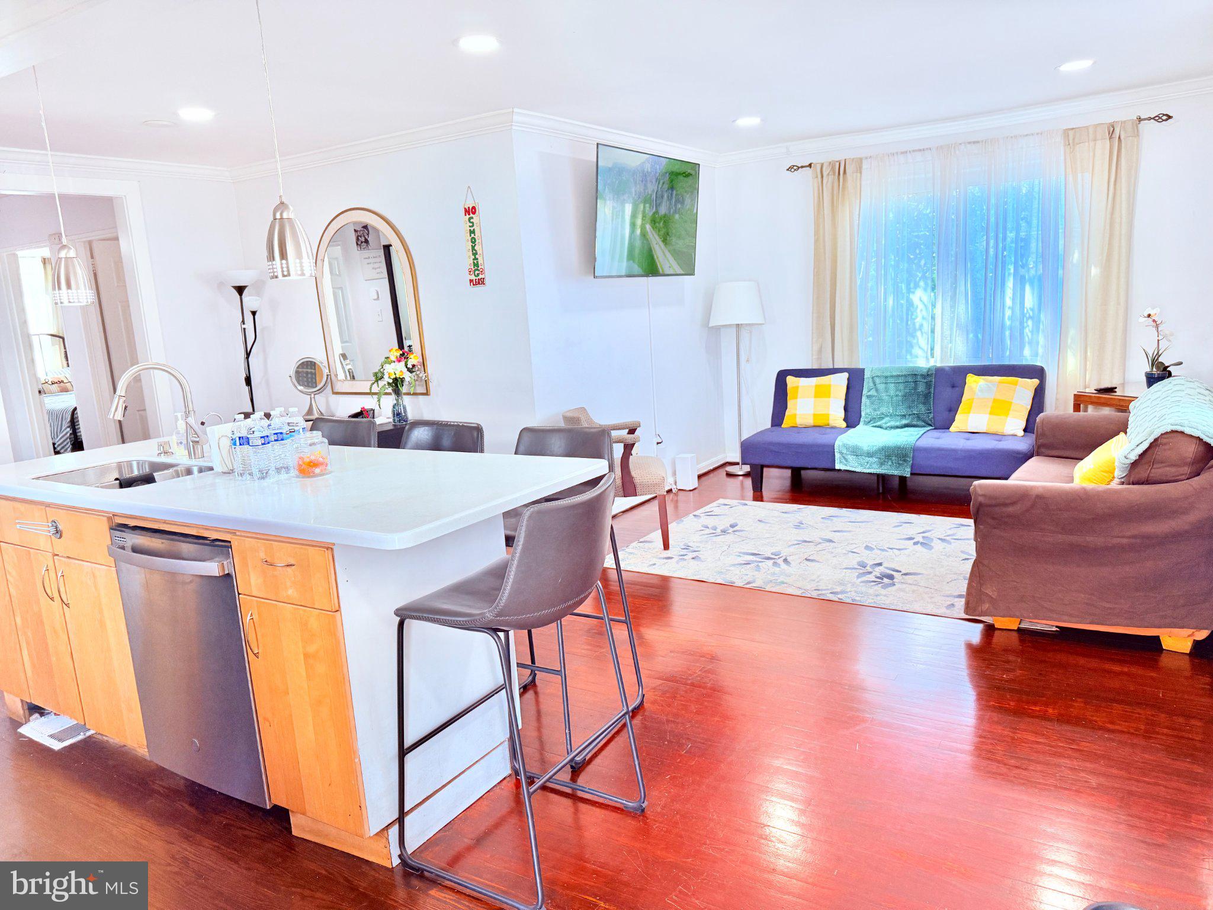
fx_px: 841
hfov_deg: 71.6
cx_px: 606
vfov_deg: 56.8
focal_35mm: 24
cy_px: 455
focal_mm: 6.76
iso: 160
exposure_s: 1/120
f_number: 1.78
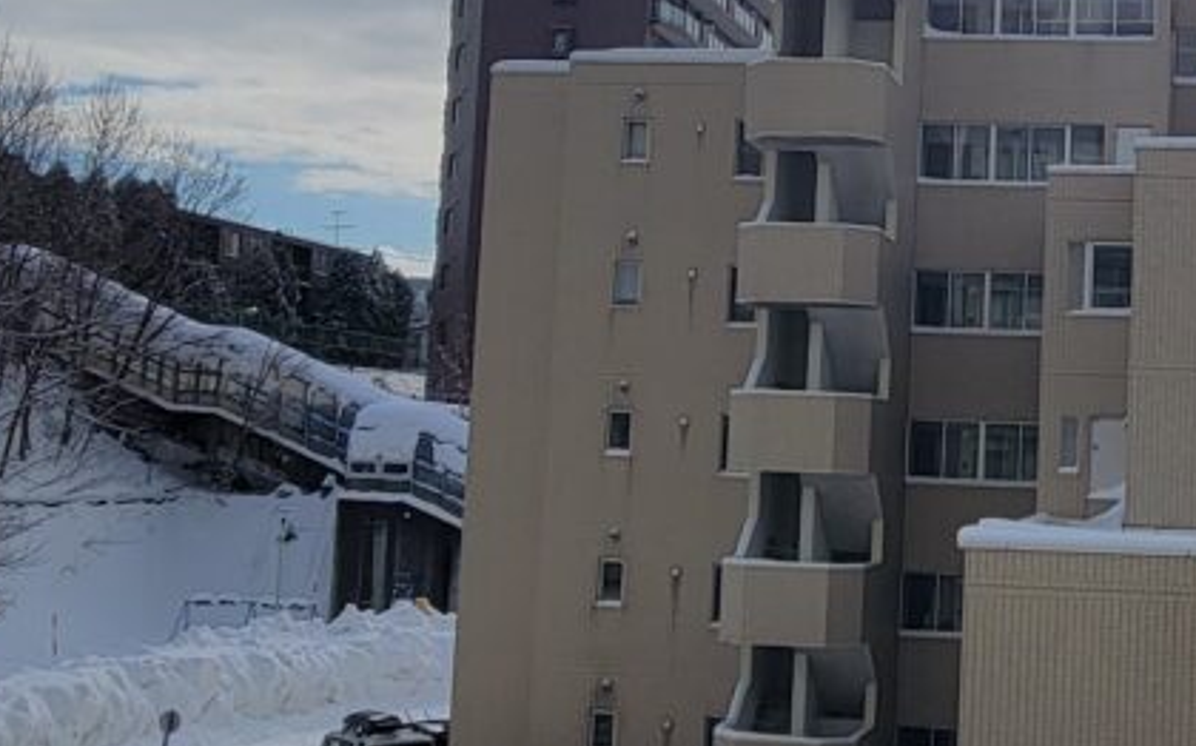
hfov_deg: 37.0
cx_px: 1014
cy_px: 268
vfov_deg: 24.7
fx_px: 1694
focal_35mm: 52
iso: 50
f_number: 2.2
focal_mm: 2.2
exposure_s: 1/4756
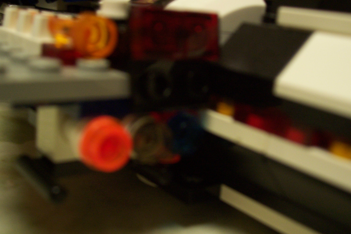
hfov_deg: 46.4
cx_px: 176
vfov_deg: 31.9
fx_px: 409
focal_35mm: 42
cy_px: 117
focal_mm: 7
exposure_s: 1/8
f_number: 3
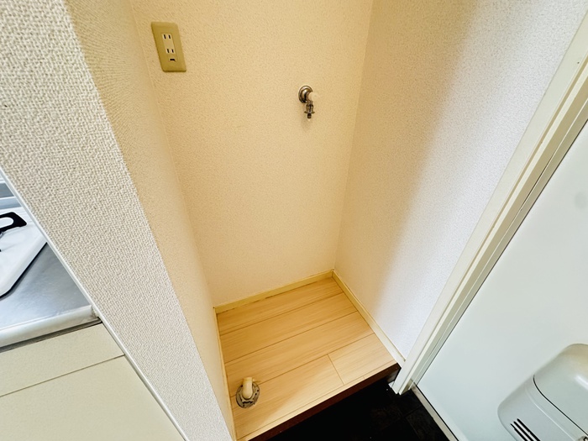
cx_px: 294
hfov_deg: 102.1
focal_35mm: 14
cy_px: 220
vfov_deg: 85.7
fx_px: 238
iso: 320
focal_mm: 2.22
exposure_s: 1/60
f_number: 2.2
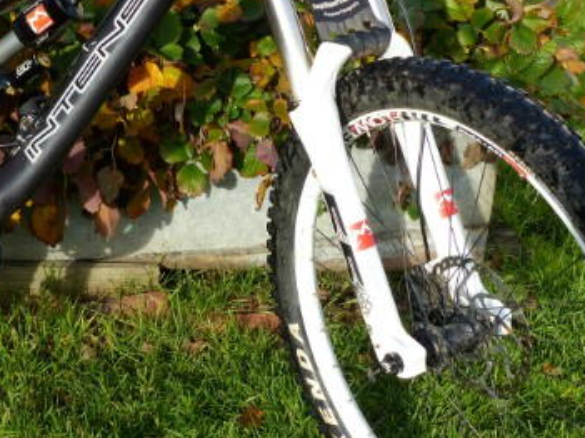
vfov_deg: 21.0
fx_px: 1183
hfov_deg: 27.5
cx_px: 178
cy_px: 174
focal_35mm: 70
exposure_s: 1/400
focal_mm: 5.9
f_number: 4
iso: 100
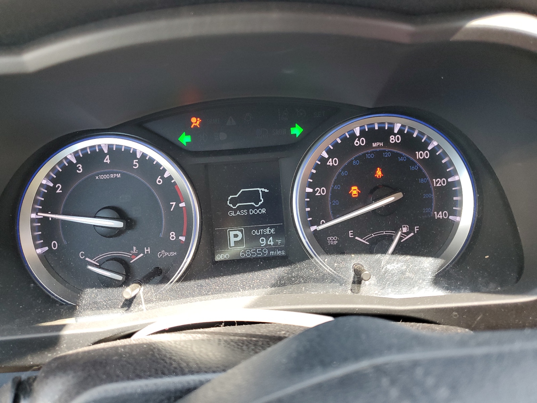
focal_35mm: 26
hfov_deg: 67.3
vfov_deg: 53.1
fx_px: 403
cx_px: 268
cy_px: 202
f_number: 1.5
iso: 87
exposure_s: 1/120
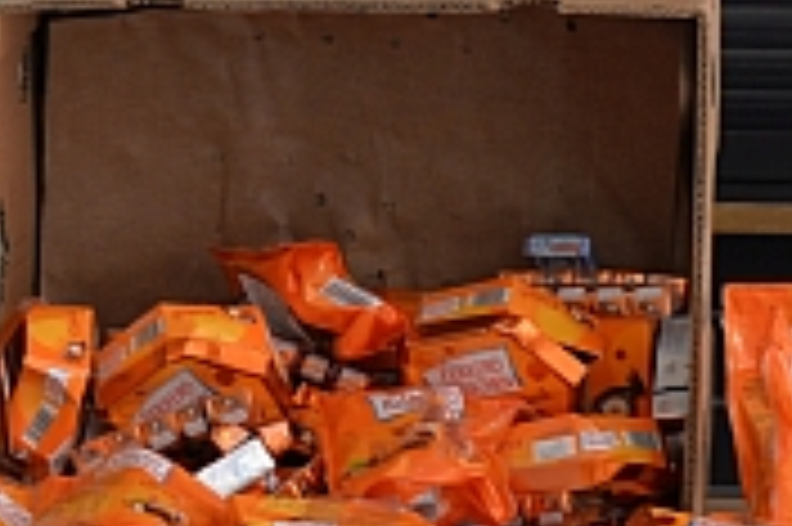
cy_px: 27
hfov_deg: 9.6
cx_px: -238
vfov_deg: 6.5
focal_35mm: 210
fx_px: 4616
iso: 320
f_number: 4
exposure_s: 1/60
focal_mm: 36
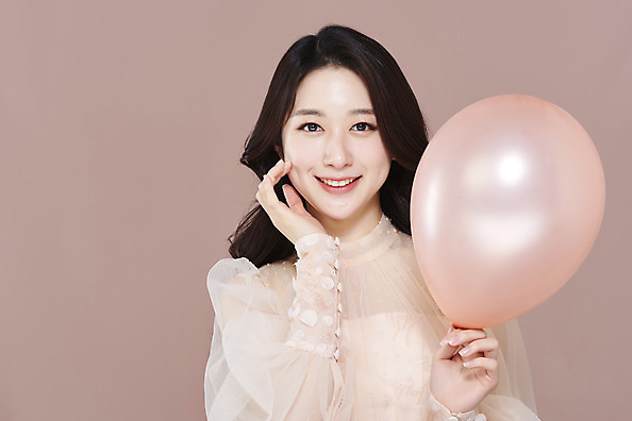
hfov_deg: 19.3
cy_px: 210
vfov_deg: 12.9
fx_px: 1861
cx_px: 315
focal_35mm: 106
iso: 64
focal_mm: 105
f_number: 11
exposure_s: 1/125
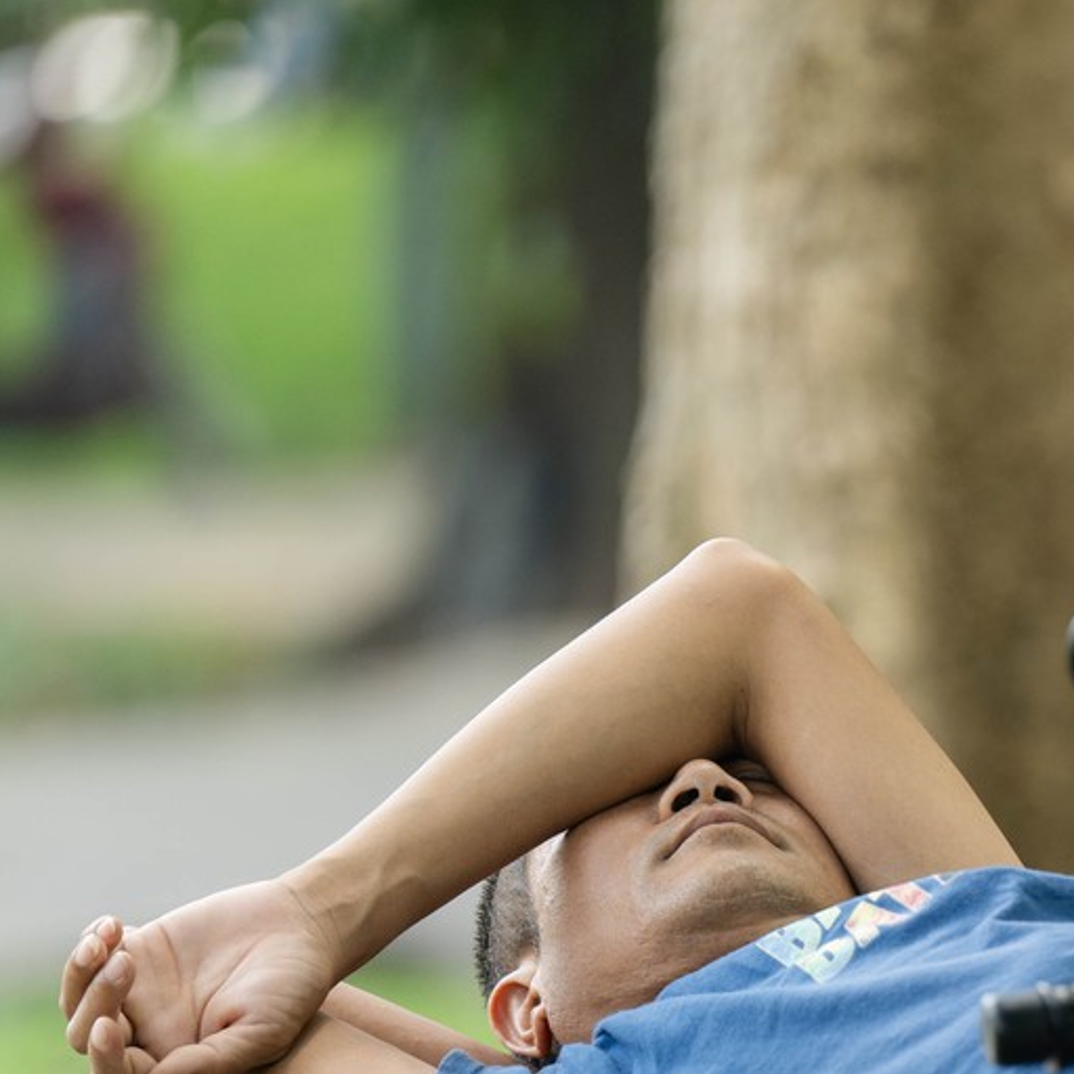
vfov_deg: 2.7
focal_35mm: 647
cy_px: 1151
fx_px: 22711
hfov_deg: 2.7
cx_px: 1508
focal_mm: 195
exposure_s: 1/250
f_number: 3.2
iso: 320
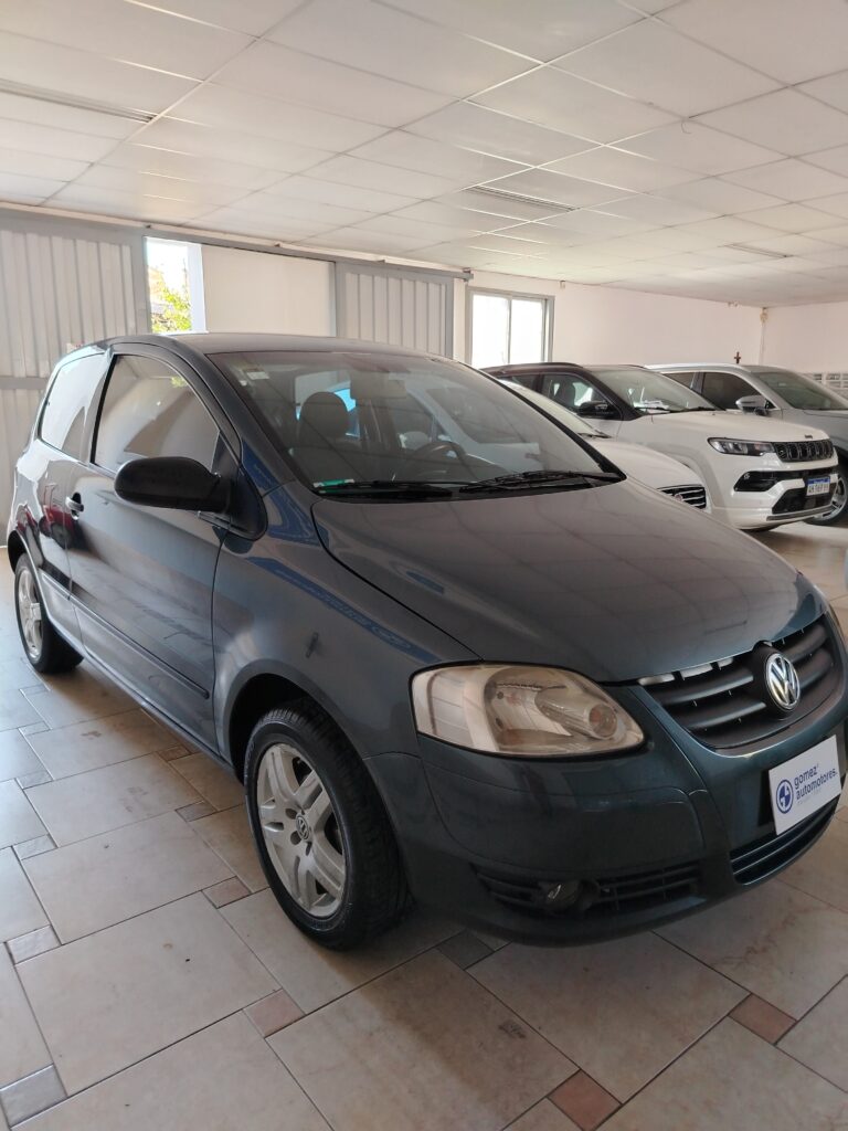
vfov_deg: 71.6
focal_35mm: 24
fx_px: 784
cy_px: 566
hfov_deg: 56.8
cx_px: 424
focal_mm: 5.25
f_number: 1.75
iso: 391
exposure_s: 1/50
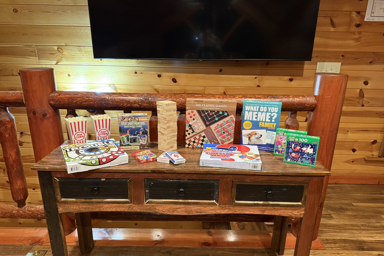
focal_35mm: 25
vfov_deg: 51.2
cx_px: 192
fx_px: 267
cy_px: 139
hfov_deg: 71.5
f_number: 1.78
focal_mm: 6.76
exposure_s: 1/60
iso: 800
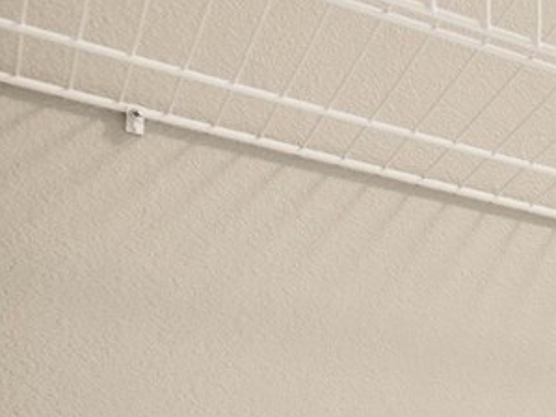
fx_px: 1140
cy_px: 769
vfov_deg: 16.8
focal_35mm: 71
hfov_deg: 14.8
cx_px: 1364
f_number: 7.1
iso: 80
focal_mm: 13
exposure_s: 1/60
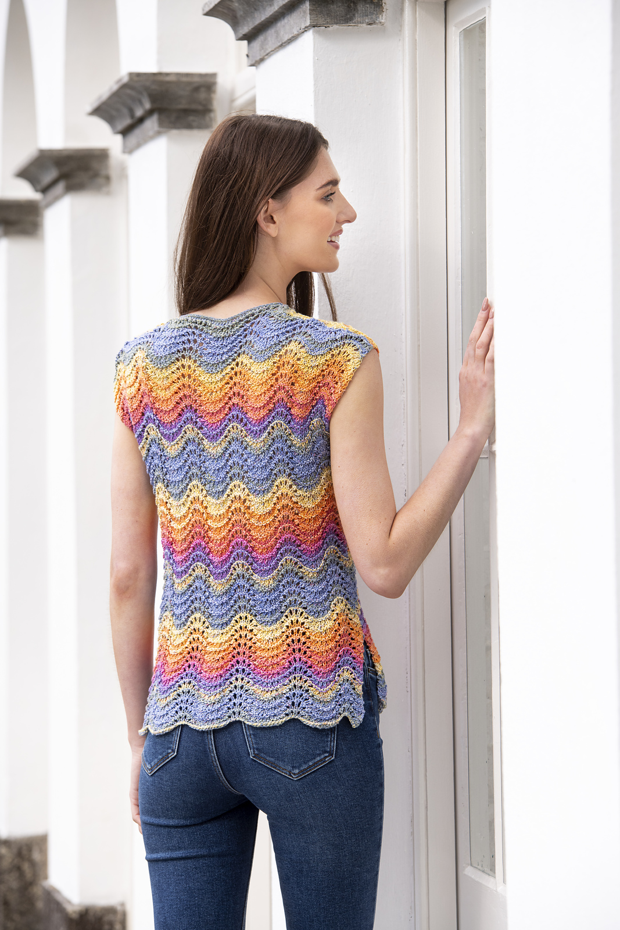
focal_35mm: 135
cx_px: 310
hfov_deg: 10.2
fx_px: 3486
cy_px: 465
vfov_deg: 15.2
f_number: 8
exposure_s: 1/200
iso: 200
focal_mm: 135
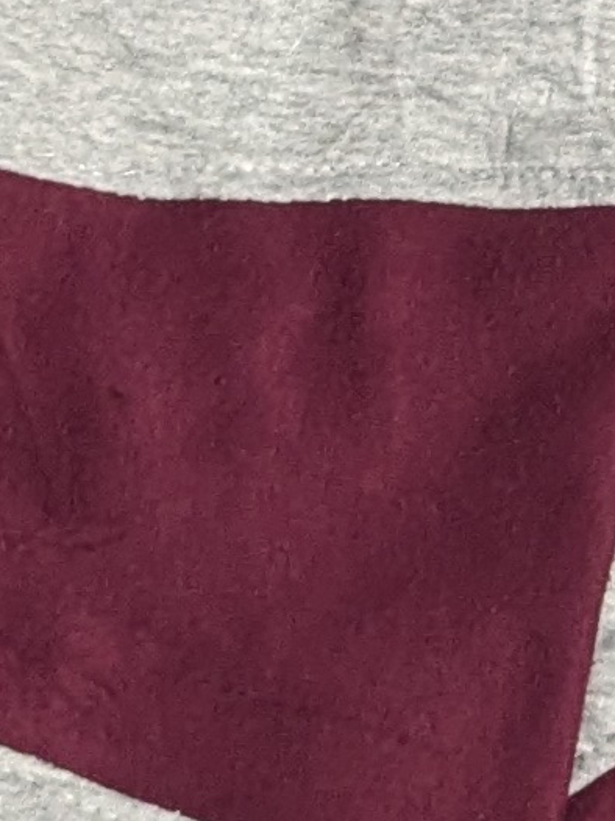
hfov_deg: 7.0
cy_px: 272
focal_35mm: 207
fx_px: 4907
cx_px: 1160
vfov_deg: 9.6
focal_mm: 4.38
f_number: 1.73
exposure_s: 1/25
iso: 377
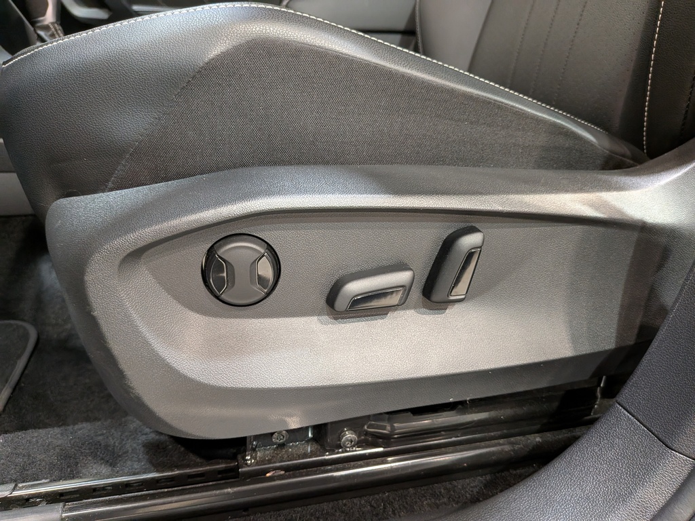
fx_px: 482
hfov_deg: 71.6
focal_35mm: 24
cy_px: 260
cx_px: 348
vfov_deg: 56.8
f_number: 1.7
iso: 800
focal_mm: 4.53
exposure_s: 1/100
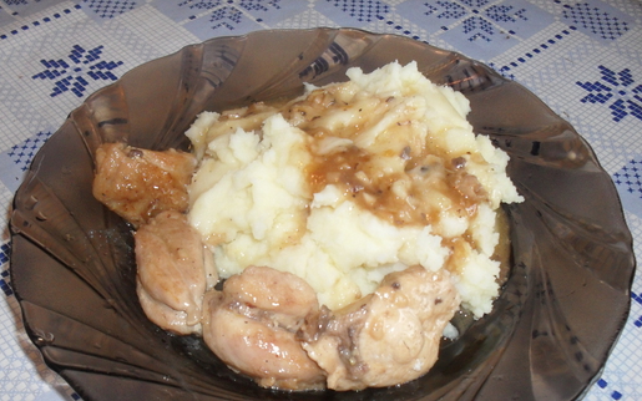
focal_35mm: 43
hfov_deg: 46.2
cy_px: 253
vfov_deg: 29.7
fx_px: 752
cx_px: 302
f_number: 2.8
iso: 200
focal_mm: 6.3
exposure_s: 1/45
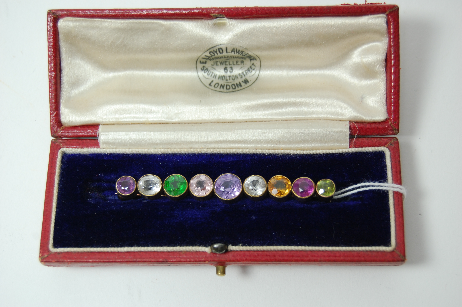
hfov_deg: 28.1
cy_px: 154
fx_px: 923
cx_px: 231
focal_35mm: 72
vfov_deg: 18.9
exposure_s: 1/50
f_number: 5.6
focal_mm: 48
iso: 400
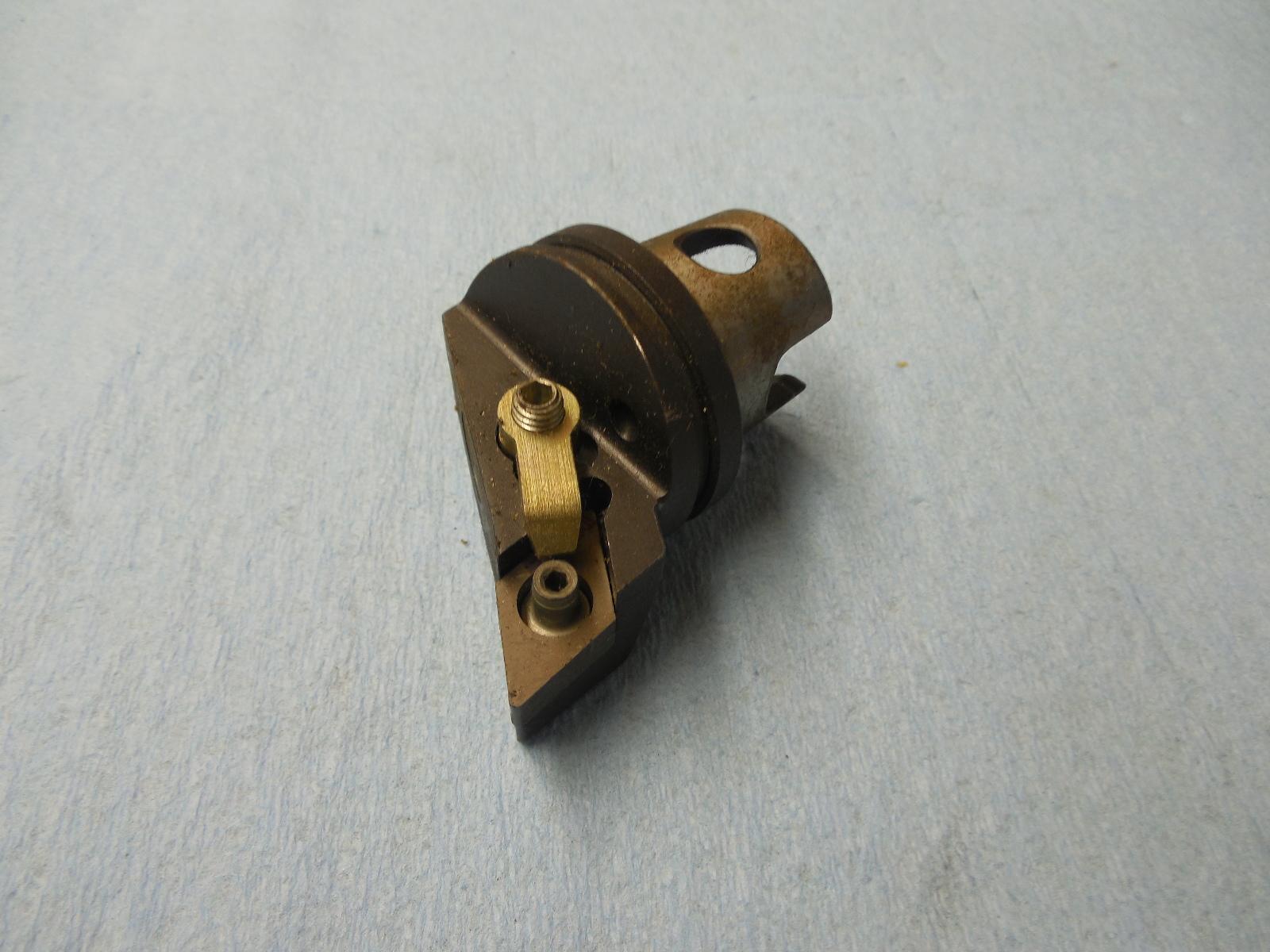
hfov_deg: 69.4
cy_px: 476
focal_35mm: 25
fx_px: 917
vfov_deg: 54.9
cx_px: 635
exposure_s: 1/40
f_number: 3.3
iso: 125
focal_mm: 4.5
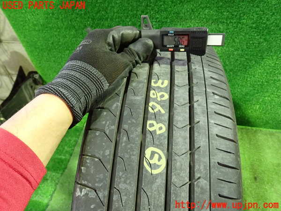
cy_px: 106
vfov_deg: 54.9
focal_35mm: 25
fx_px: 203
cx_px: 140
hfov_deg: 69.4
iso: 800
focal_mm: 4.5
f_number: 2.8
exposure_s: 1/15
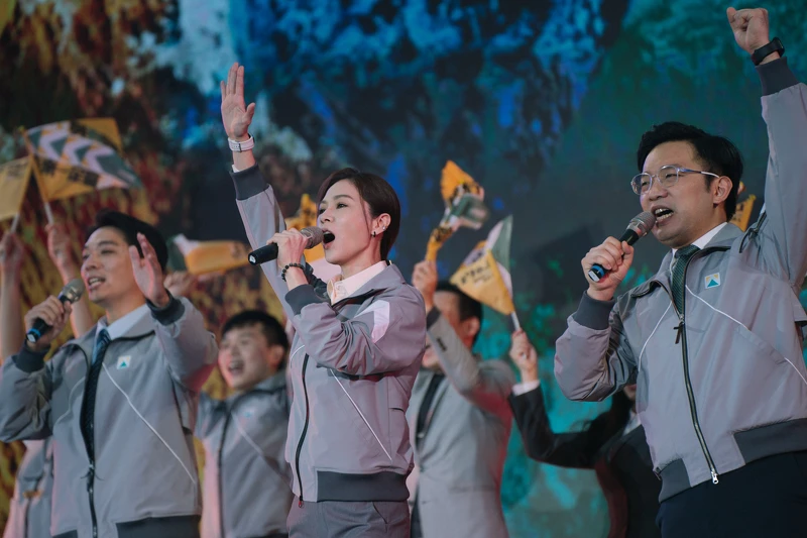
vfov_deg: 7.6
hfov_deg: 11.4
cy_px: 269
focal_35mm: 180
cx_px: 404
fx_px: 4034
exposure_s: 1/320
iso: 320
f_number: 2.8
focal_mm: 180
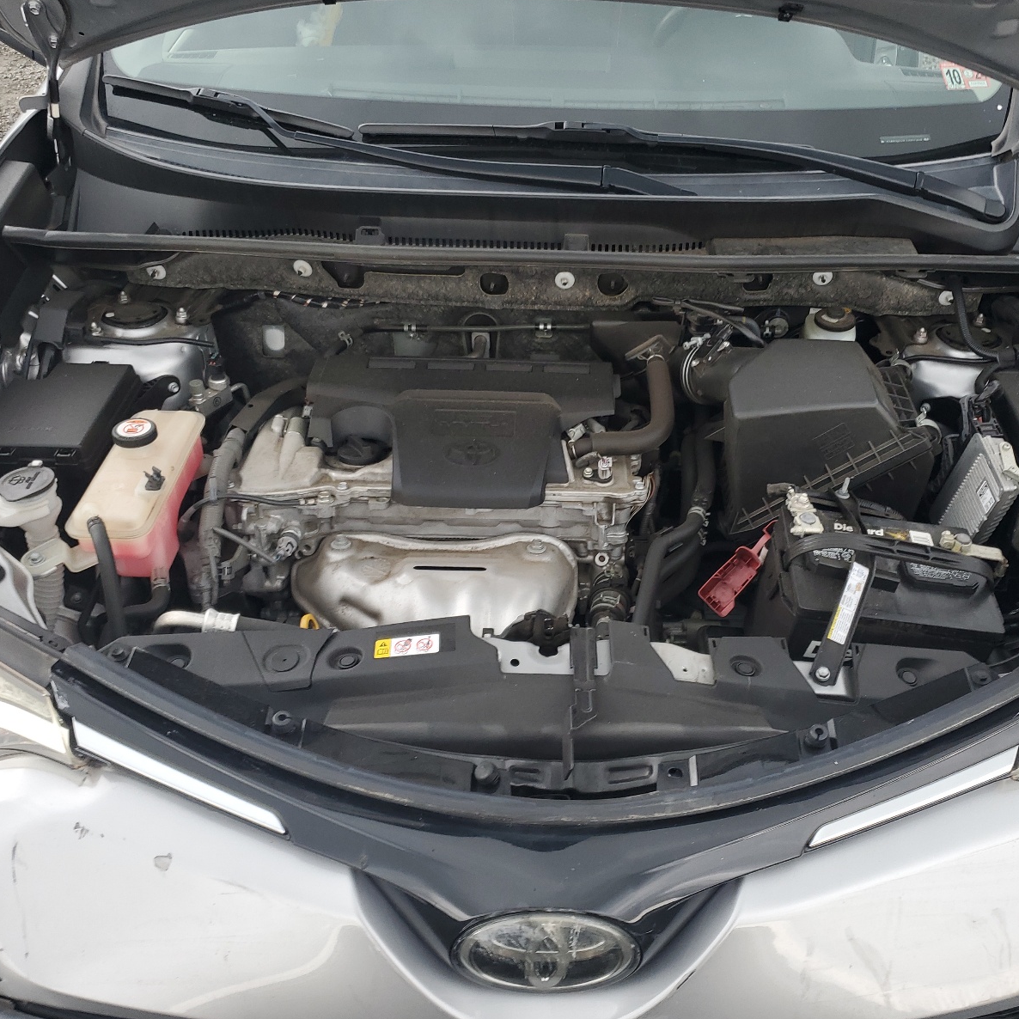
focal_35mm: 31
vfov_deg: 52.5
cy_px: 508
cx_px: 546
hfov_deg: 52.5
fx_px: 1032
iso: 51
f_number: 1.5
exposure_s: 1/120
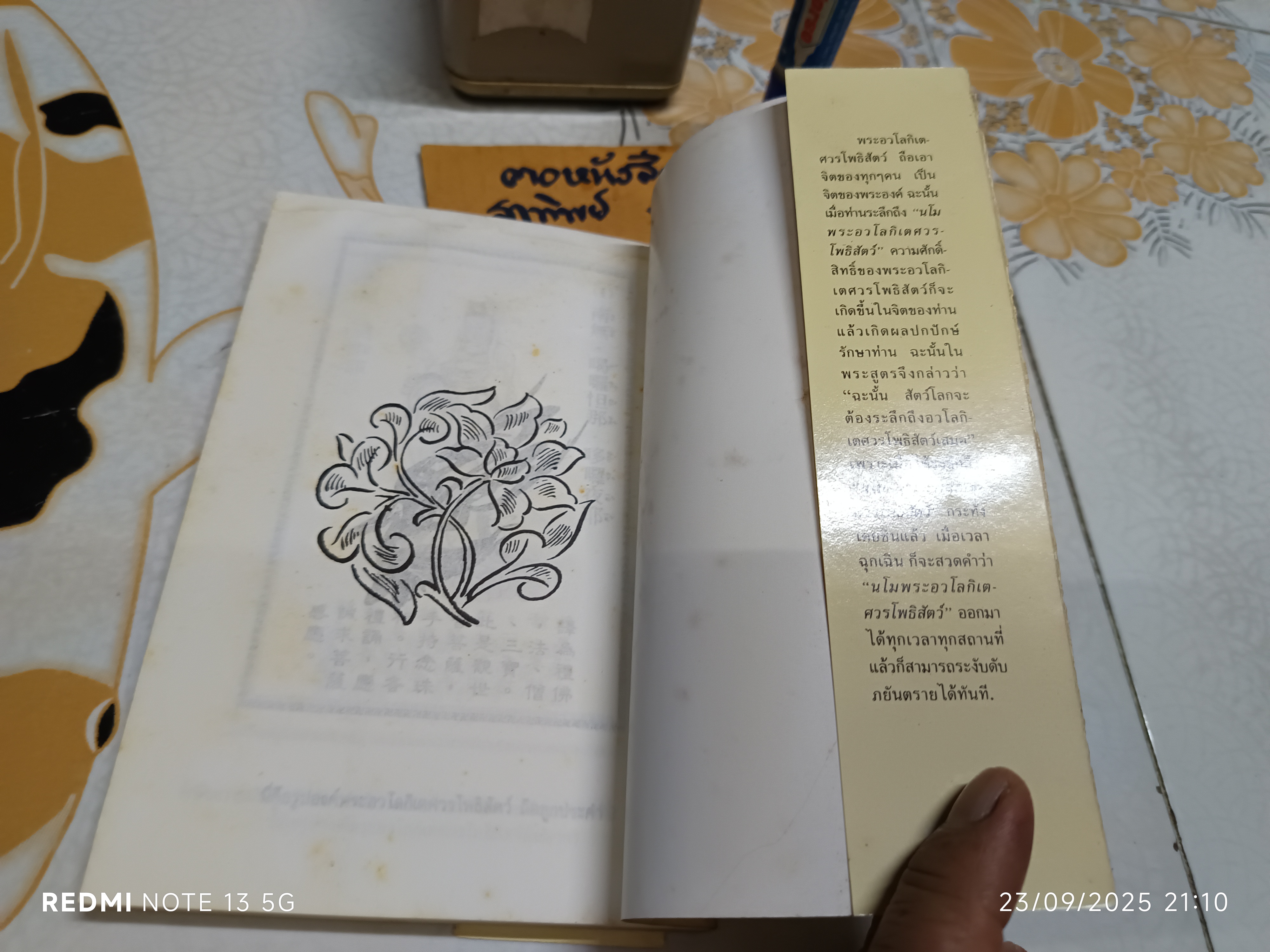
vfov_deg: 56.8
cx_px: 635
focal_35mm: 24
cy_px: 476
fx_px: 881
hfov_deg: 71.6
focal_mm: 5.31
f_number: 1.7
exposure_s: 1/50
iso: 1020
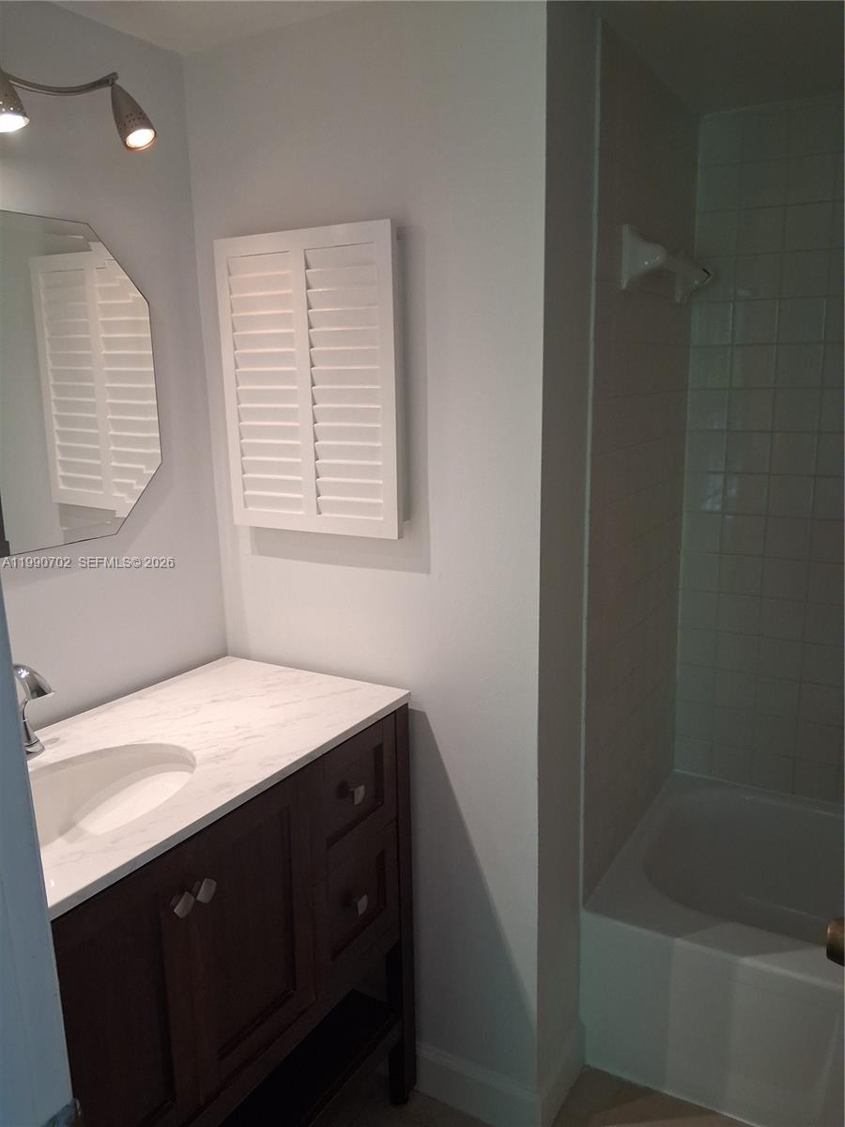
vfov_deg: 67.3
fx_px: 846
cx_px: 422
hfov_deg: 53.1
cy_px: 564
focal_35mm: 26
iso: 250
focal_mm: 3.98
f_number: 1.8
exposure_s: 1/120
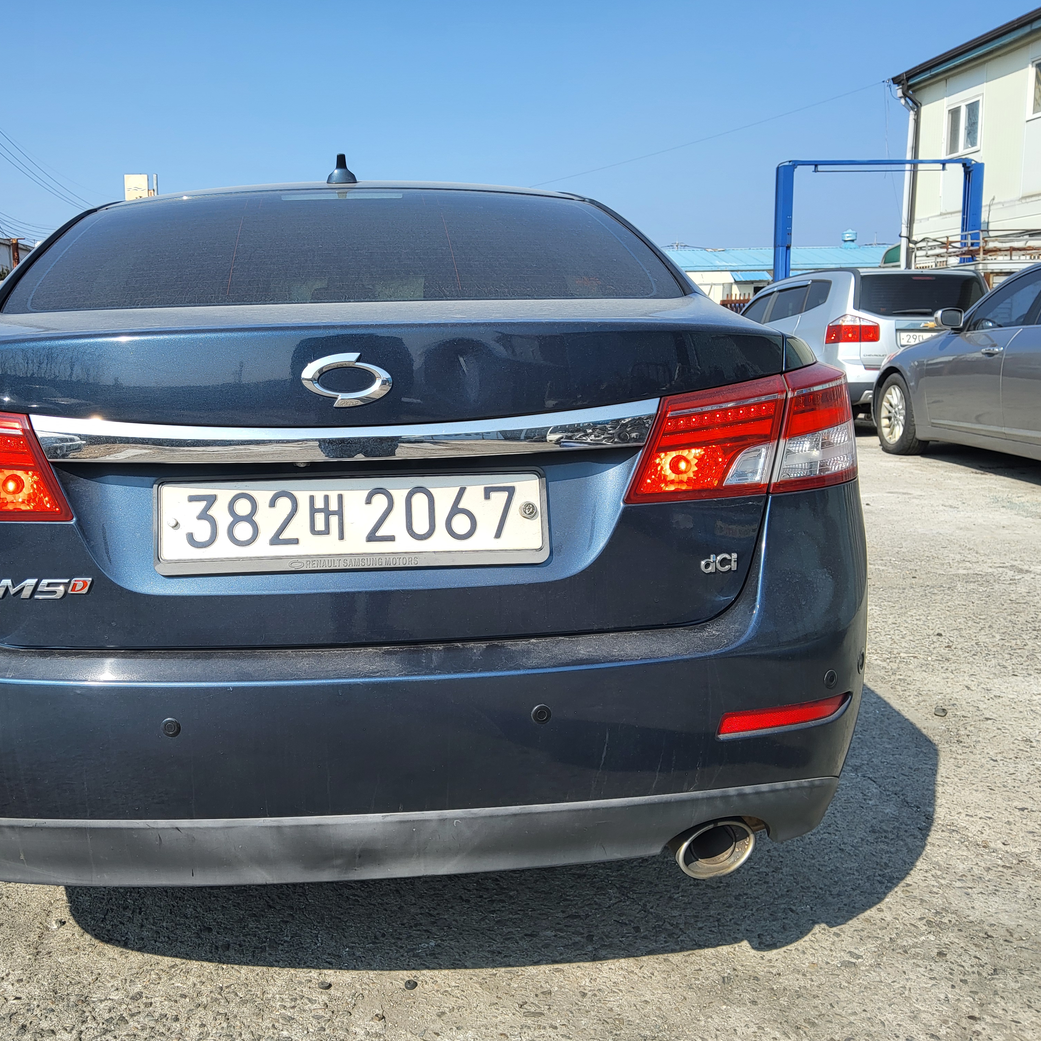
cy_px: 522
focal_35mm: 31
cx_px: 384
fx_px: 1055
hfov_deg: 51.9
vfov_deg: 52.5
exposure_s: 1/624
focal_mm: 3.98
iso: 12
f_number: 1.8
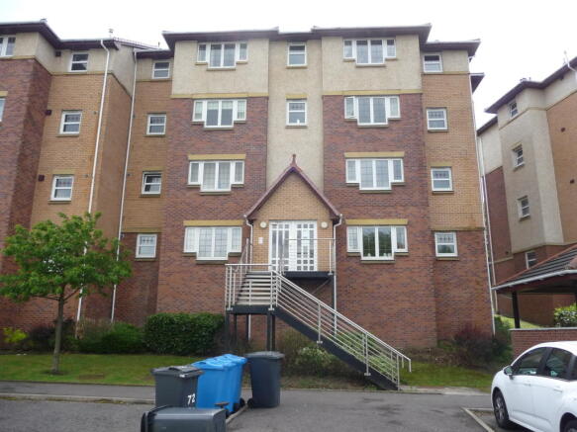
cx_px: 288
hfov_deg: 63.5
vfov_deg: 49.7
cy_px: 216
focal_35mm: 28
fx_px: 467
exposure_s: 1/640
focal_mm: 4.7
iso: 200
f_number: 3.3
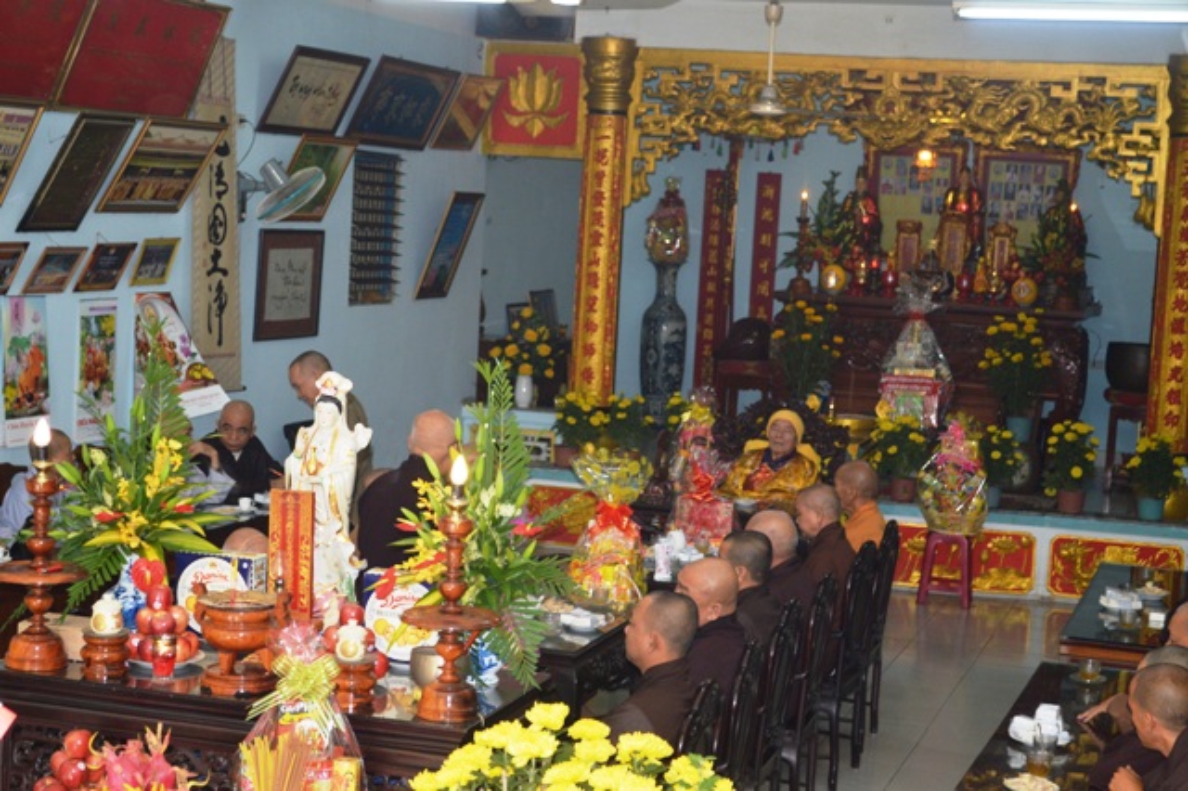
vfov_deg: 20.6
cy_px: 396
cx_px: 594
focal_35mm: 66
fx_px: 2177
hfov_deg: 30.5
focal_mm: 44
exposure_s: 1/60
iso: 640
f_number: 5.3
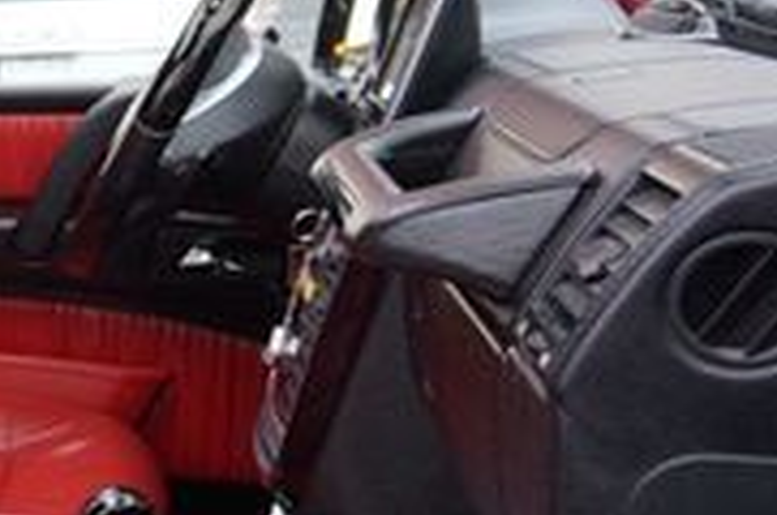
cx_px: -429
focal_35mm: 85
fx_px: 1831
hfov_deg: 20.2
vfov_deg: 16.0
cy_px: 335
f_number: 4
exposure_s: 1/160
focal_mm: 16
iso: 1250
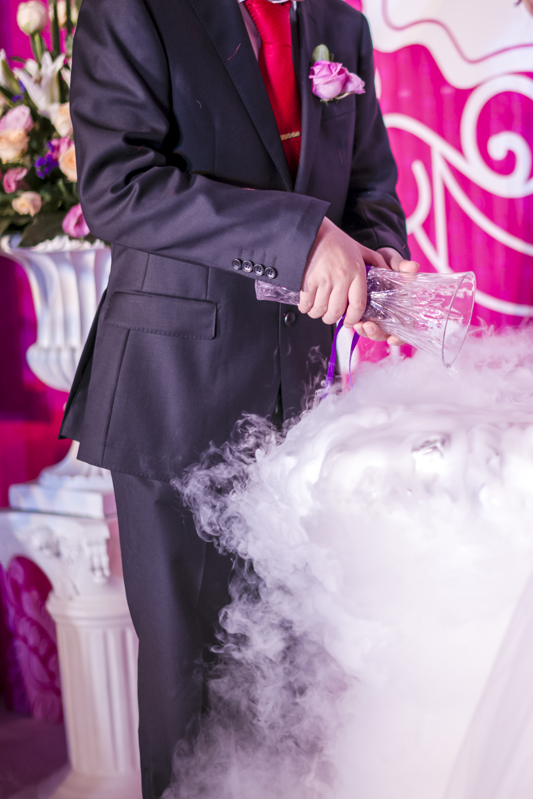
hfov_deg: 15.9
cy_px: 320
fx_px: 1887
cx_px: 438
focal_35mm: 85
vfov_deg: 23.9
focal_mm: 50
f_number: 1.4
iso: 100
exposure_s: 1/640
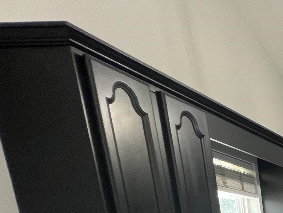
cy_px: 338
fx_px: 368
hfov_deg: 24.6
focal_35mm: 45
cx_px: 477
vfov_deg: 23.8
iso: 125
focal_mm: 1.57
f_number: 1.8
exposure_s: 1/60
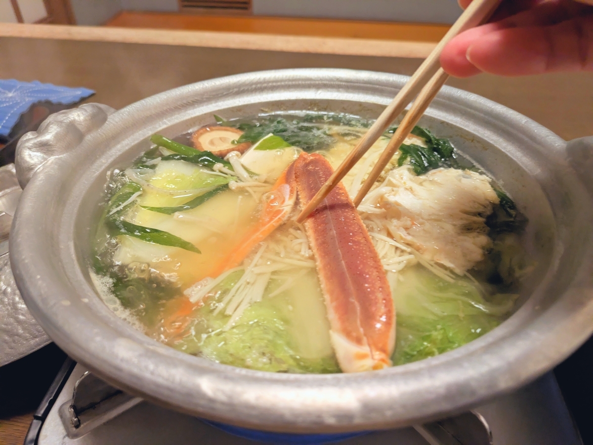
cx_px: 296
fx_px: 428
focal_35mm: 25
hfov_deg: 69.4
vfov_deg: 54.9
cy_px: 222
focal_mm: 5.43
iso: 299
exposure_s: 1/40
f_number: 1.89
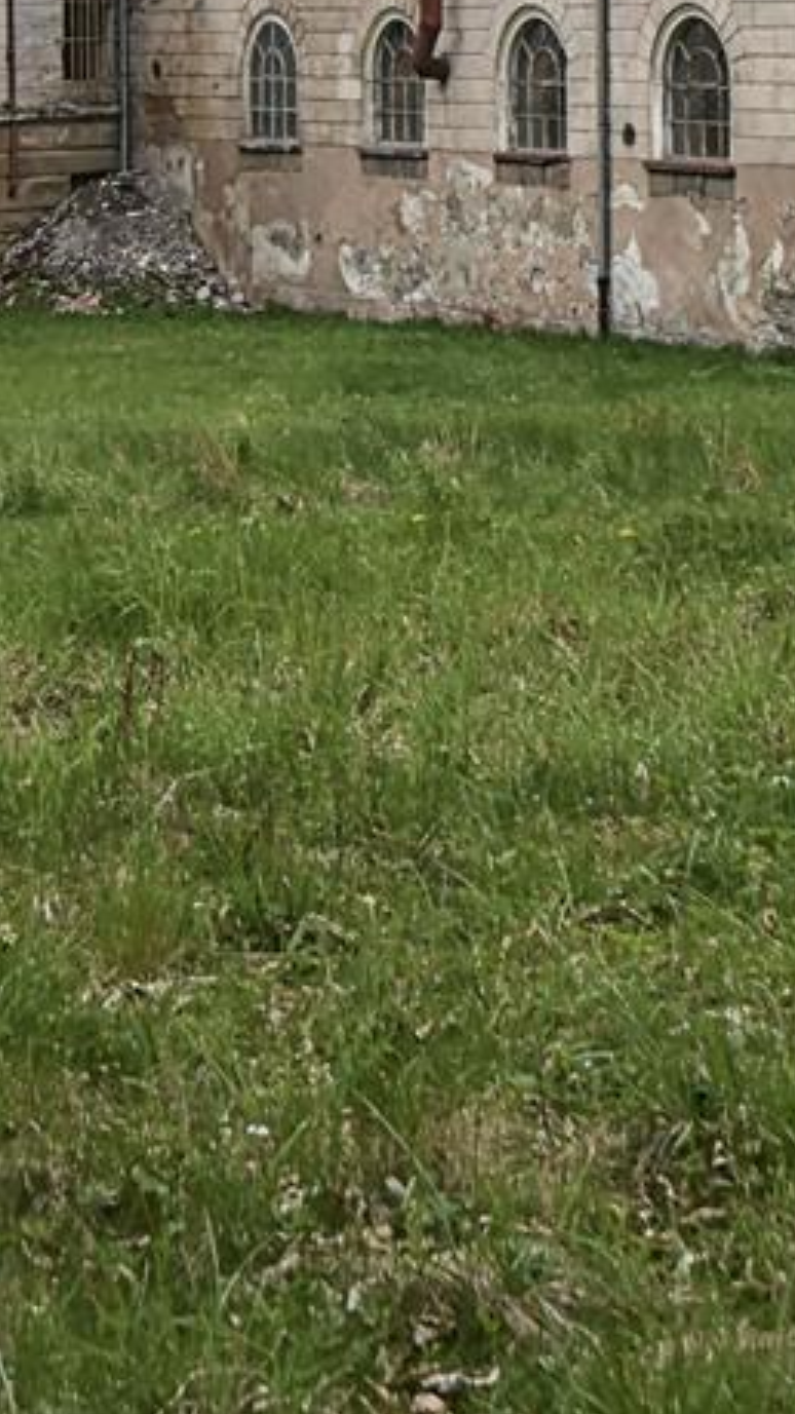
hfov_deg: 10.9
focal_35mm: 111
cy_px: -209
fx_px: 4162
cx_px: 176
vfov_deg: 18.4
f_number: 8
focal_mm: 20
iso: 200
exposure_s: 1/250
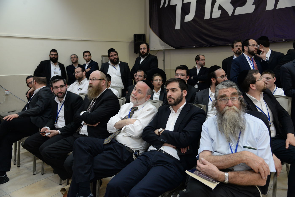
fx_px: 246
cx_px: 148
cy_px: 98
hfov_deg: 61.9
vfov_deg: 43.6
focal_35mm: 30
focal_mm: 30
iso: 1250
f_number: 4
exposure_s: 1/80
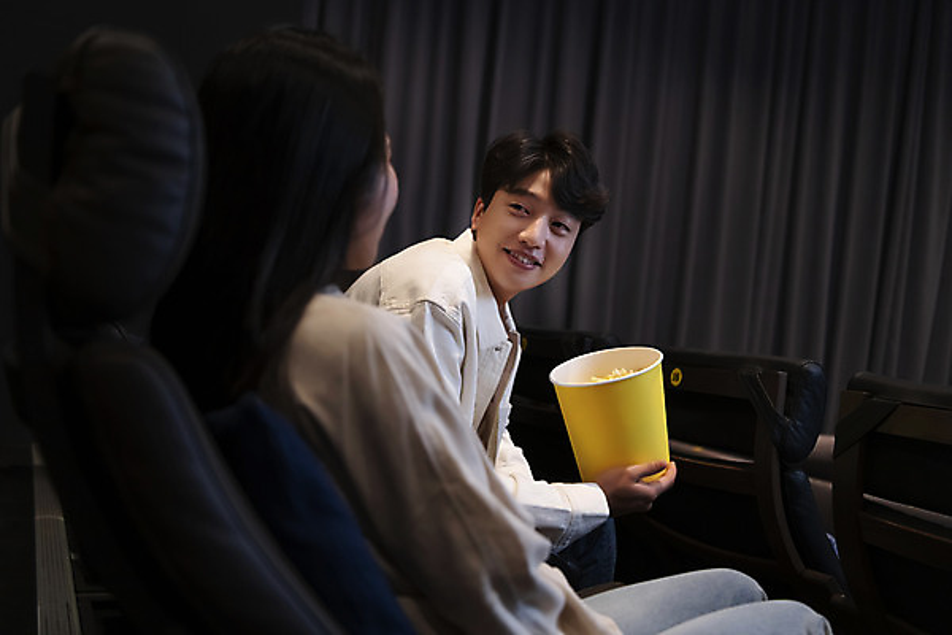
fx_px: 1058
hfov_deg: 48.5
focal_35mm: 40
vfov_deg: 33.4
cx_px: 476
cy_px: 318
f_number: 2.8
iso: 1250
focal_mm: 40
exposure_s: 1/125
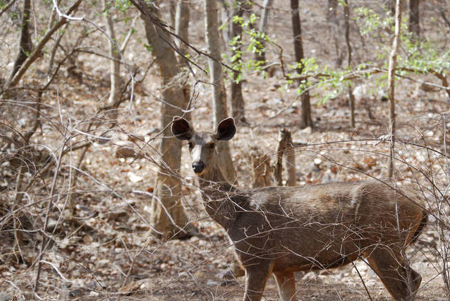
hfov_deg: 10.8
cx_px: 221
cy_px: 161
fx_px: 2388
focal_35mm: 191
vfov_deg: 7.2
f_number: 5
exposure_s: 1/400
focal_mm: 116
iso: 400
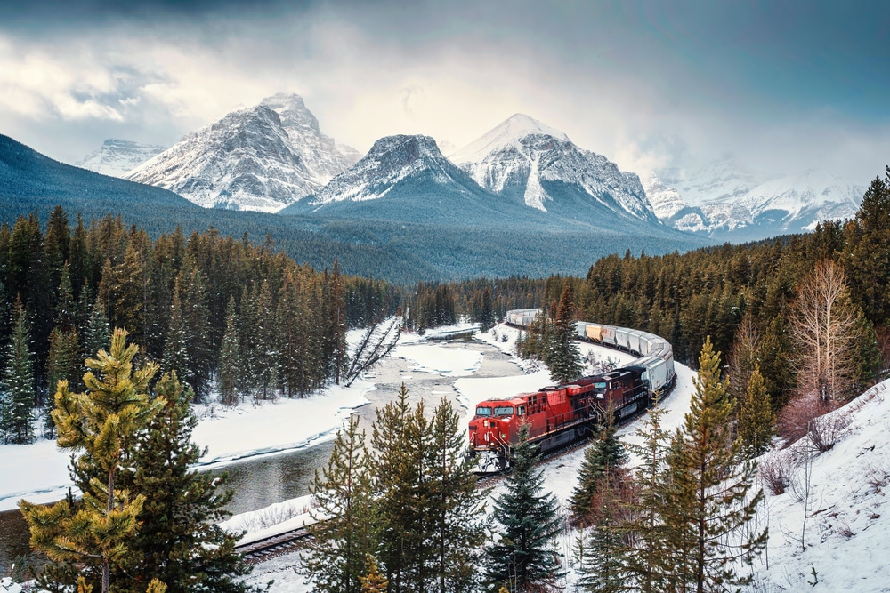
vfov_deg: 33.4
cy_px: 296
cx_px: 445
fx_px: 989
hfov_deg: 48.5
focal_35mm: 40
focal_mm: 40
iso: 100
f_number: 8
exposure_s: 1/200
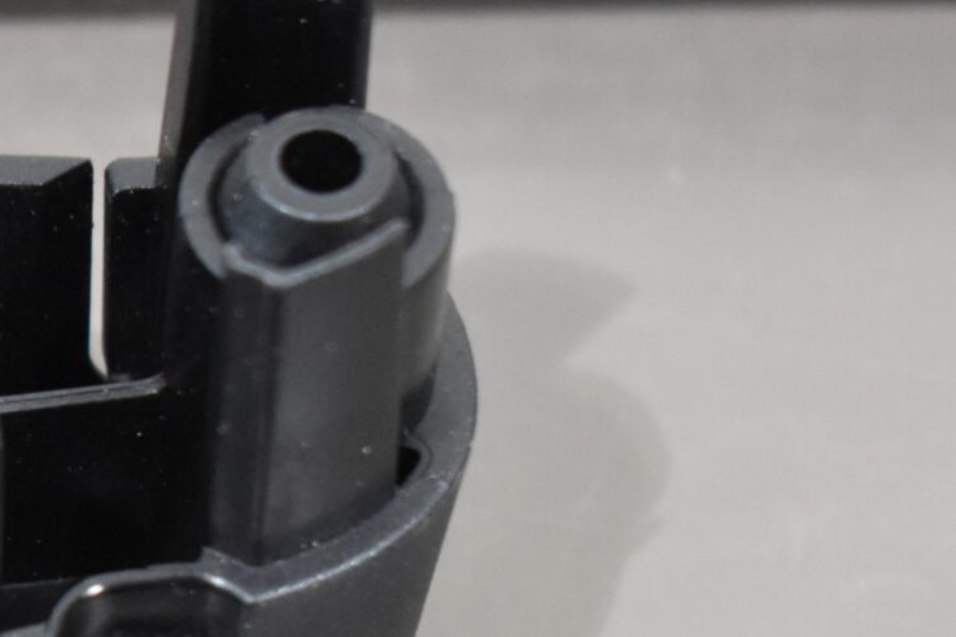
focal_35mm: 287
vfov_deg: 4.8
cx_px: -493
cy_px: 876
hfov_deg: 7.1
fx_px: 7612
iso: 1800
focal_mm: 55
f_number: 5.6
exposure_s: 1/60
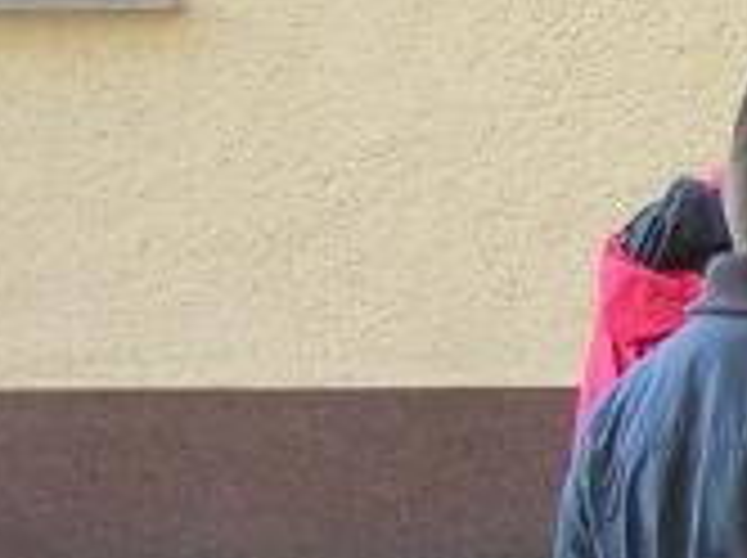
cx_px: 1404
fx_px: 2823
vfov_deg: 11.3
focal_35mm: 131
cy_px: 266
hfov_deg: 13.3
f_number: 2.9
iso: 50
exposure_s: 1/30.3
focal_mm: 5.7
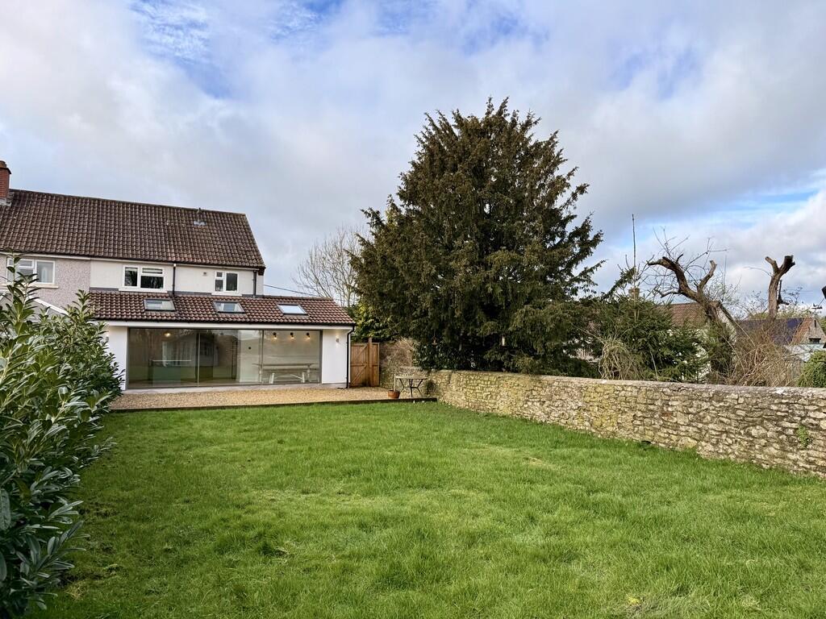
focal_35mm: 24
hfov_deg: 71.6
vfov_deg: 56.8
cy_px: 310
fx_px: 573
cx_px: 413
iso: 80
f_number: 1.78
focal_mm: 6.76
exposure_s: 1/2703
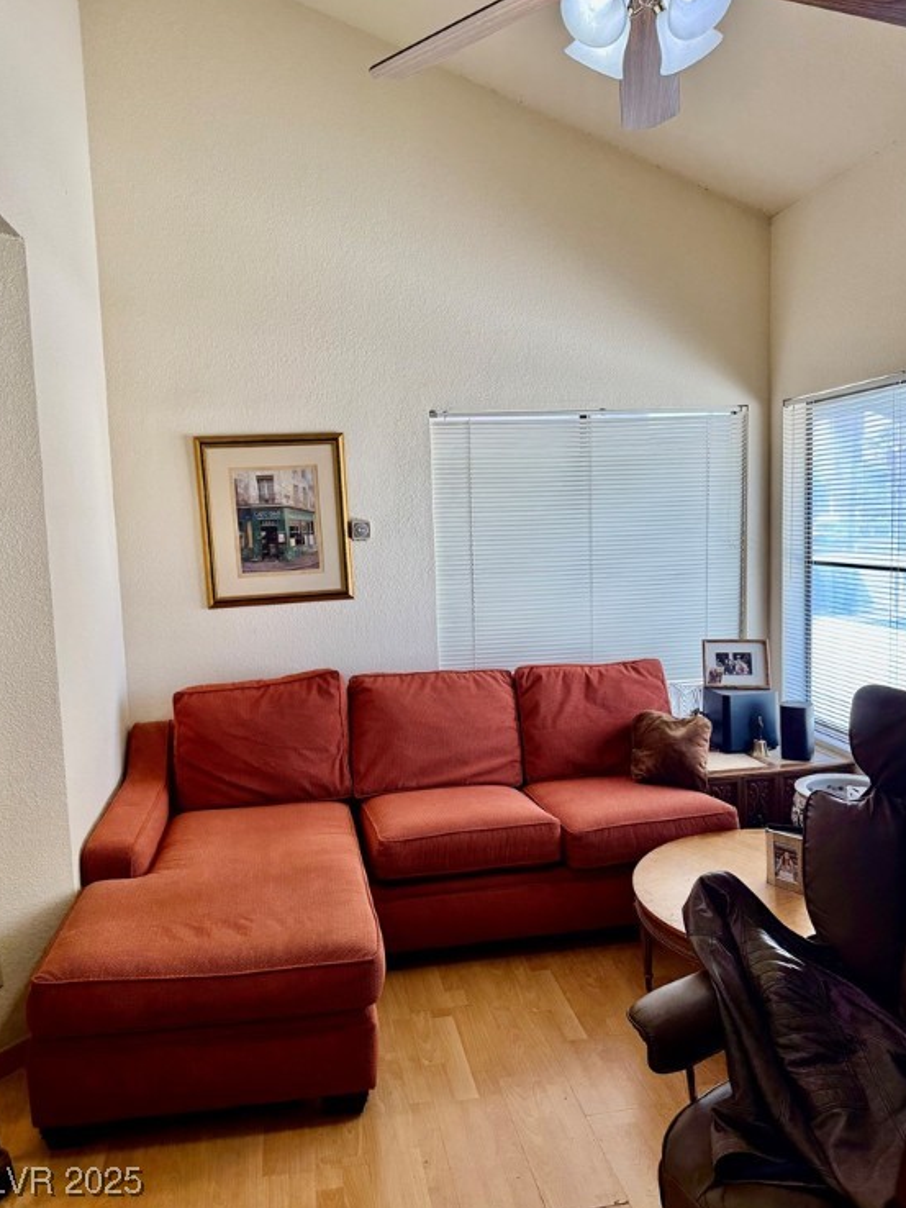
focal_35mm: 25
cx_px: 449
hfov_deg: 54.9
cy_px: 588
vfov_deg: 69.4
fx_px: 872
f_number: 1.78
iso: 80
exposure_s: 1/120
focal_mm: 6.76
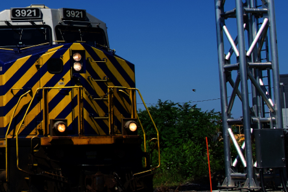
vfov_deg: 13.4
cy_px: 22
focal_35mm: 101
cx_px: -71
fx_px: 807
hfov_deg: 18.9
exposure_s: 1/800
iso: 200
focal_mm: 35
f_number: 8
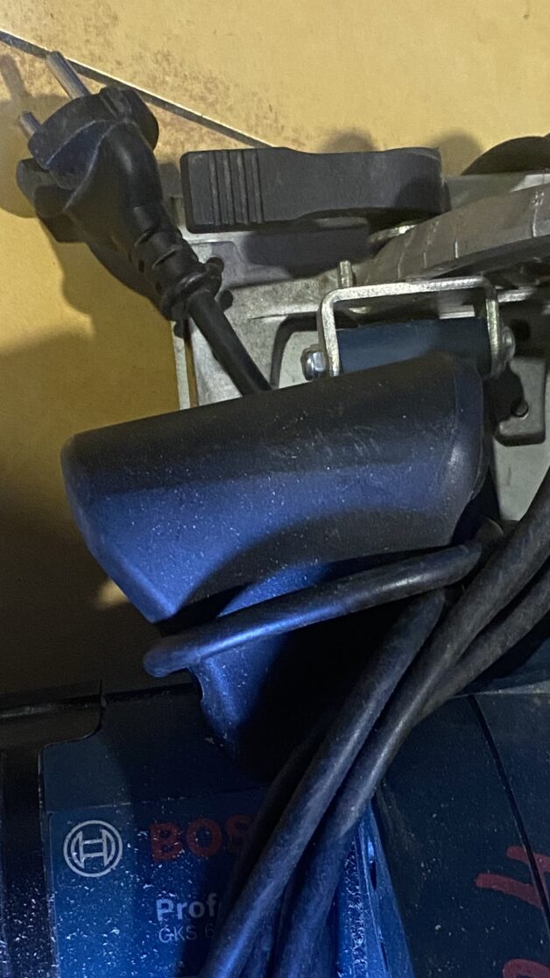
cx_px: 266
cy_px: 744
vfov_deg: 31.7
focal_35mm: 65
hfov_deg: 18.5
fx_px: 1685
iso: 500
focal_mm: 4.25
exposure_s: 1/50
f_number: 1.8
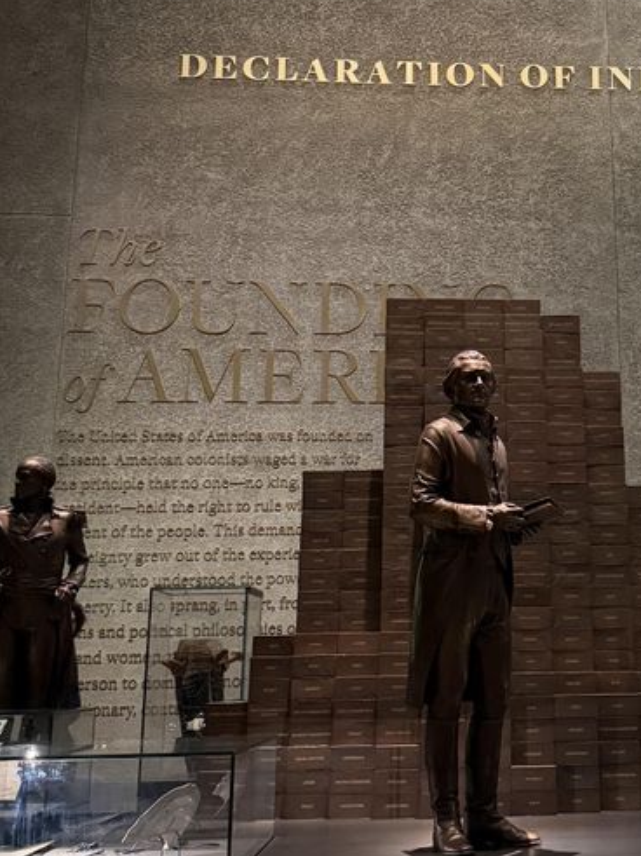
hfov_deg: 32.6
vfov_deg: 43.8
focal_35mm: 43
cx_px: 516
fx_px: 1062
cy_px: 378
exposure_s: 1/30
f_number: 1.78
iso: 1000
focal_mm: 6.76
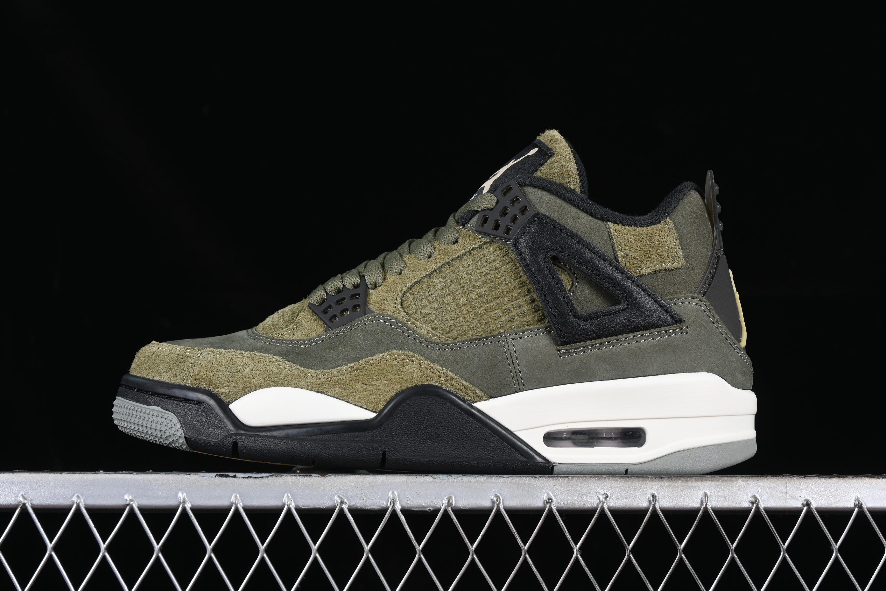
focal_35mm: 75
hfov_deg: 27.0
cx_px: 443
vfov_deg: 18.2
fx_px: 1846
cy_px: 296
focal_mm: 50
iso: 160
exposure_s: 1/80
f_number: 7.1
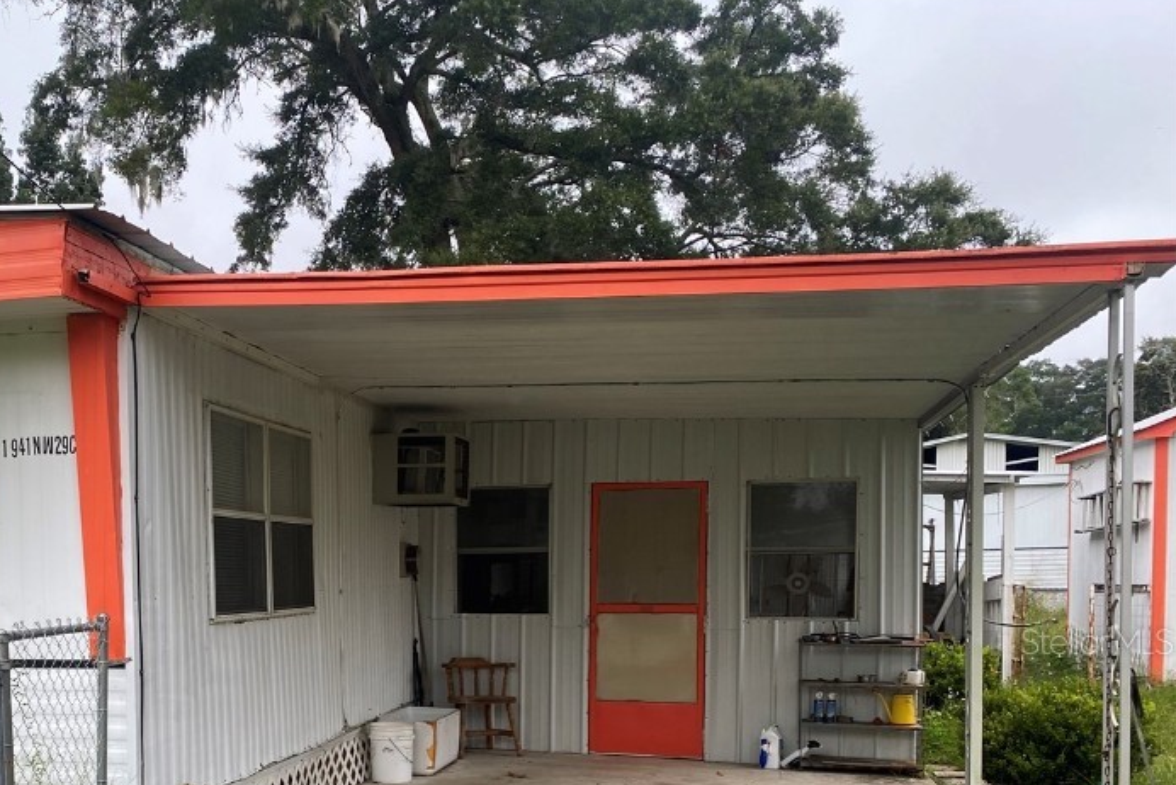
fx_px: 1307
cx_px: 311
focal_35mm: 40
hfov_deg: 46.9
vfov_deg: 32.4
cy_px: 641
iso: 32
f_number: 1.8
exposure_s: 1/136
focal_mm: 4.25
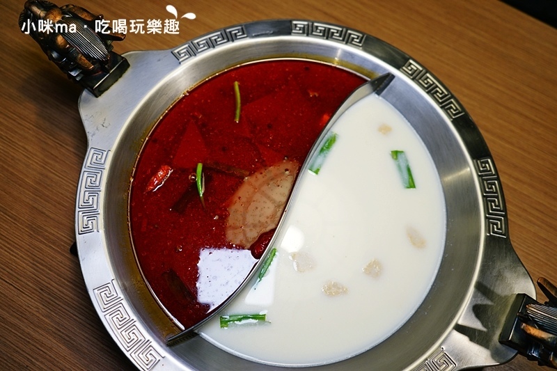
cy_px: 186
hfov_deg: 65.5
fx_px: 433
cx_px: 278
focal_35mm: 28
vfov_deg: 46.4
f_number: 3.5
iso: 400
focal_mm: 28
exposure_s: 1/60
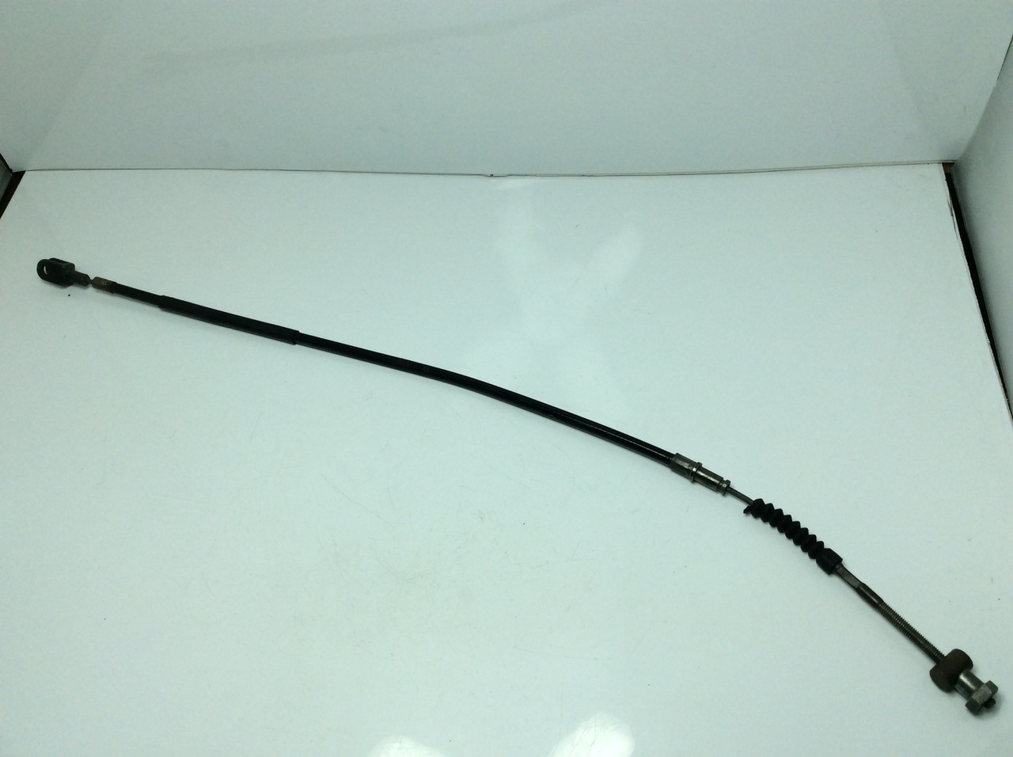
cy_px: 378
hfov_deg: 56.9
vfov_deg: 44.1
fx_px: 935
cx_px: 506
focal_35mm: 32
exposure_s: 1/665
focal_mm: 3.3
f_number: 2.4
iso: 32
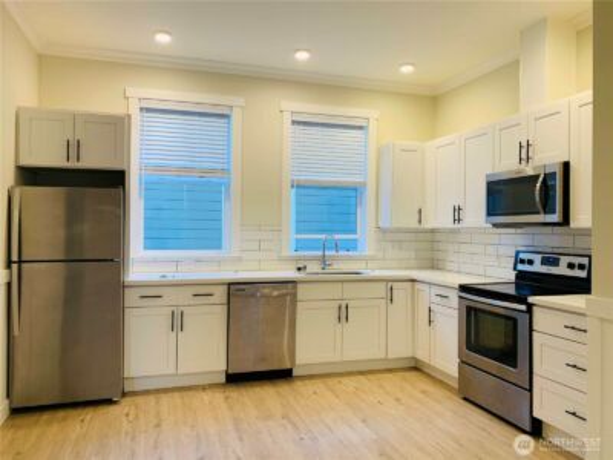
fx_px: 460
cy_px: 230
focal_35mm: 26
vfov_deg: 53.1
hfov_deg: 67.3
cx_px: 306
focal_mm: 4.25
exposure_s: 1/60
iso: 100
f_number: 1.8
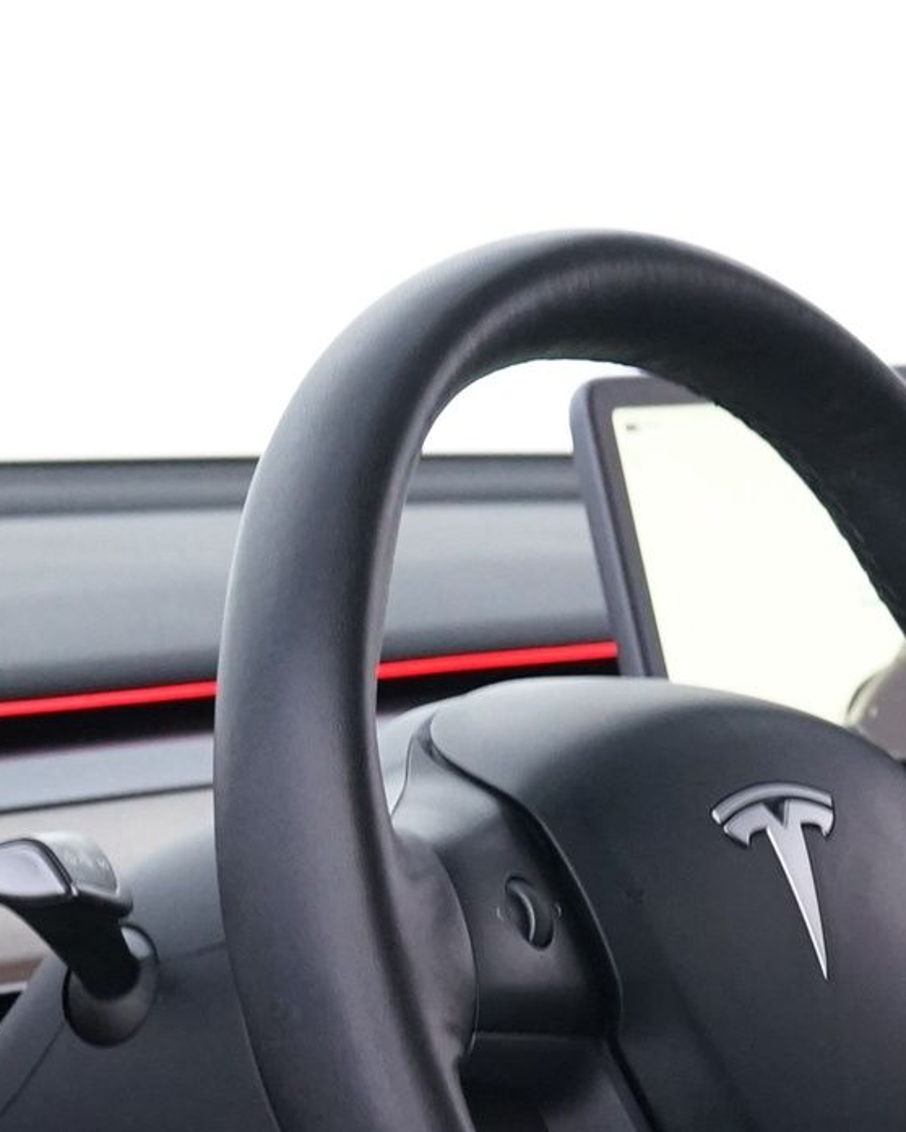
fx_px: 6533
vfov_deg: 9.8
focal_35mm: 195
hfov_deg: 7.9
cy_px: 1151
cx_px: 463
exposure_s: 1/10
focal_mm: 58
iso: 2500
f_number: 5.6
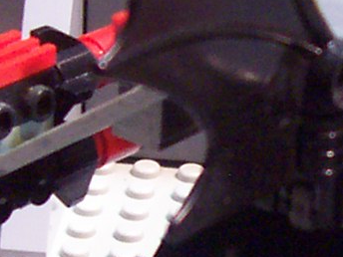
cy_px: 229
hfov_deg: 8.6
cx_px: 334
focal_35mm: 228
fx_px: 2259
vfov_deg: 6.5
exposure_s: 1/10.7
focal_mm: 5.6
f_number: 2.7
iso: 160
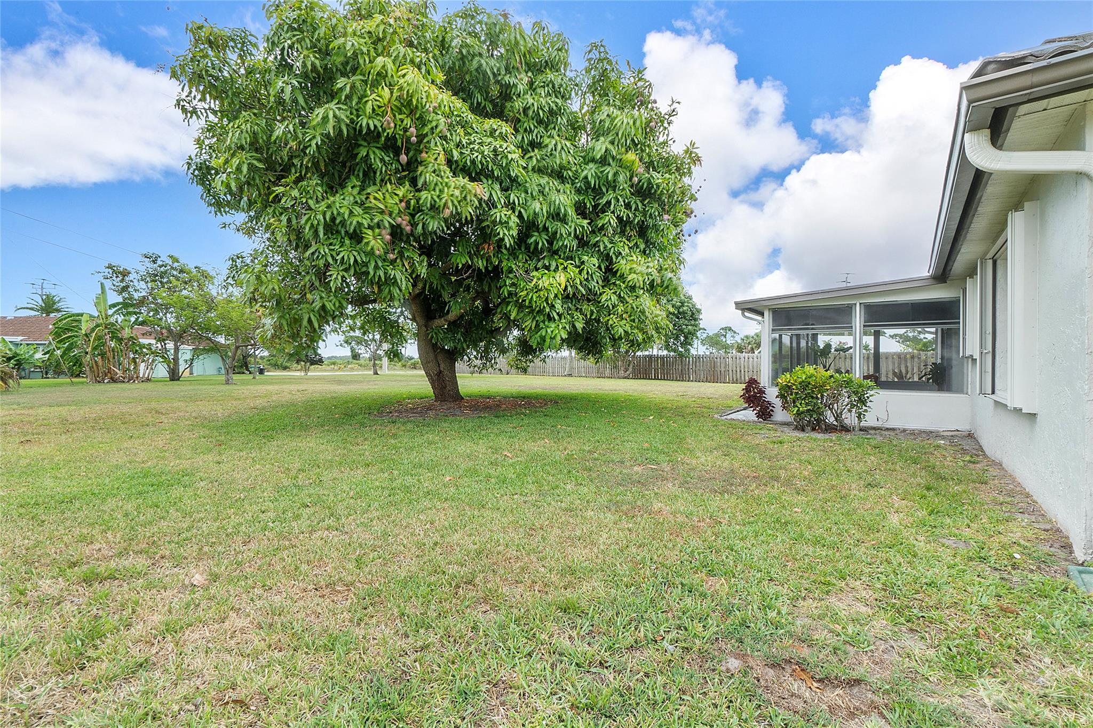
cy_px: 364
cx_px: 546
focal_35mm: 15
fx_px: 455
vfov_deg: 77.3
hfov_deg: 100.4
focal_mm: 10
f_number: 13
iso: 100
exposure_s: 1/50
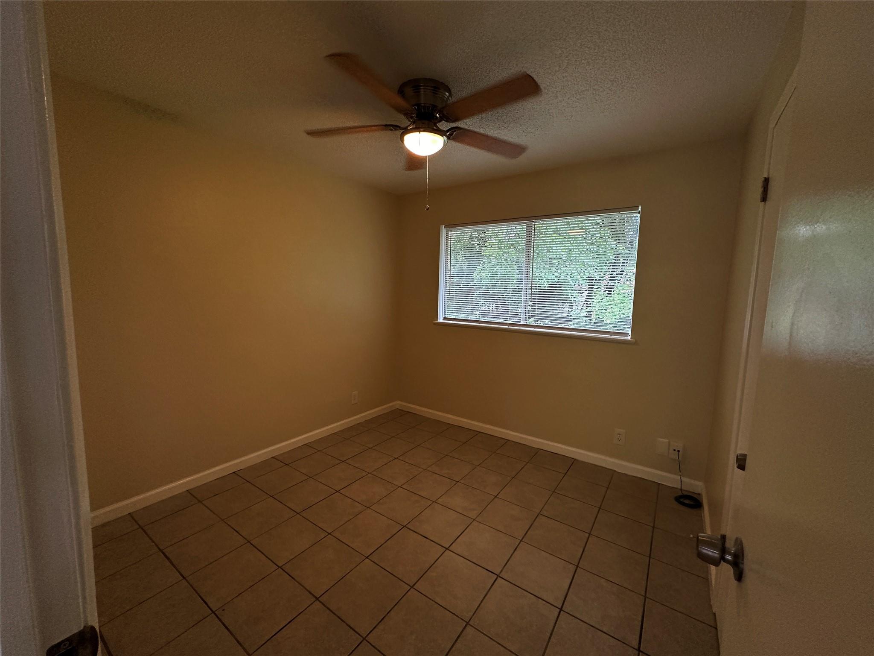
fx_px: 353
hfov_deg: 102.1
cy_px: 328
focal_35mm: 14
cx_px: 437
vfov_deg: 85.7
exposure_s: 1/120
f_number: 2.2
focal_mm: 2.22
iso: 250
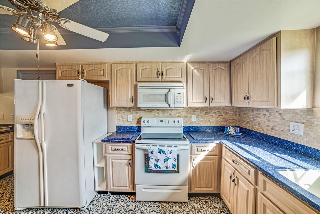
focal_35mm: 14
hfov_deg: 104.2
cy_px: 107
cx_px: 160
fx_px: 124
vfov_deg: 81.2
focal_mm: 14
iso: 160
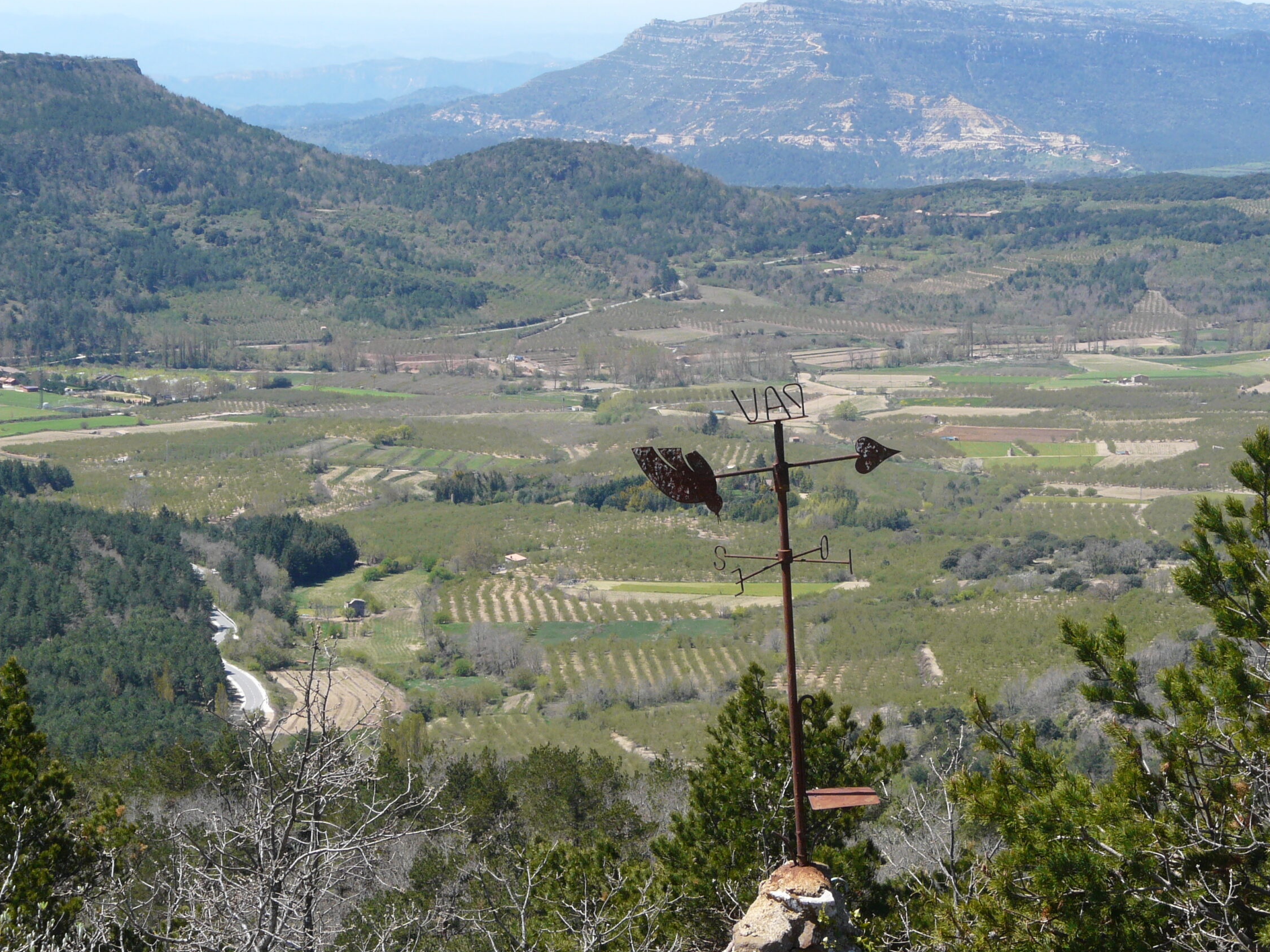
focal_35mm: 99
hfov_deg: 19.8
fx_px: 3632
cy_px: 472
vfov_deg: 14.9
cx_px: 691
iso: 100
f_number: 5.6
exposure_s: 1/250
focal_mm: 14.3
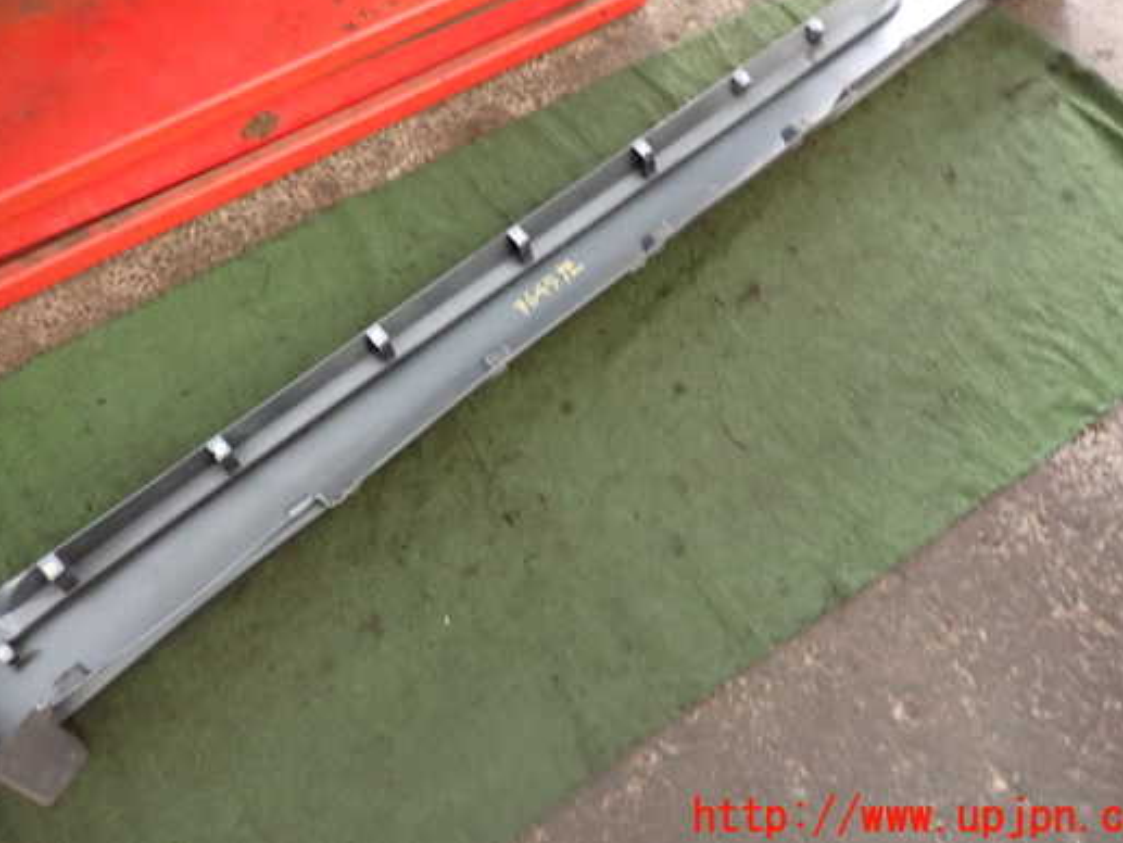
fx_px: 941
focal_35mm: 29
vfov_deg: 48.1
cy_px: 356
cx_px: 532
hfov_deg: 61.6
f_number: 2
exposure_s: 1/25
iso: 800
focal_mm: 4.5
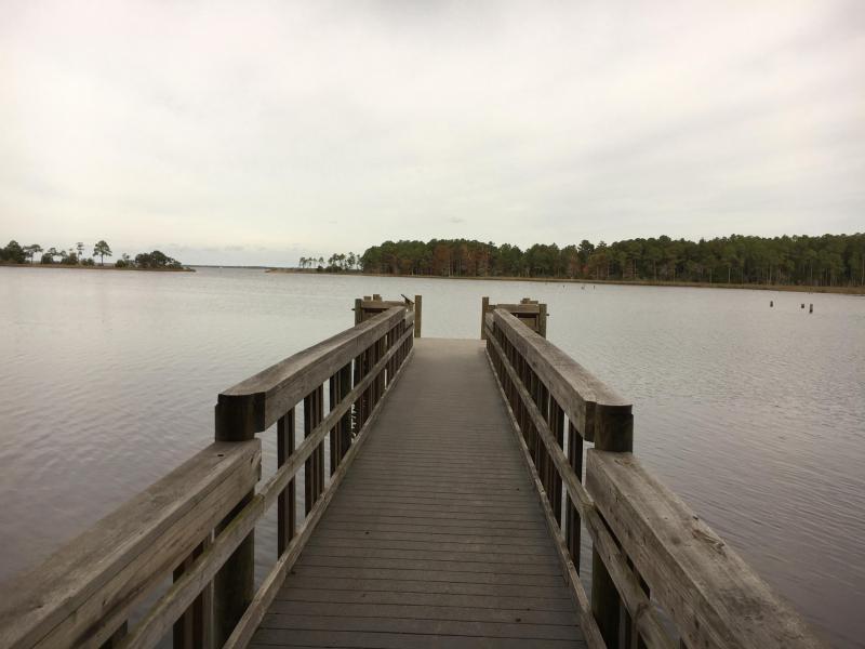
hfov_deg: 61.7
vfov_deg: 48.2
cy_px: 324
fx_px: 725
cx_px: 432
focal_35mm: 29
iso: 25
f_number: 2.2
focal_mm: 4.15
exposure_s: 1/1374
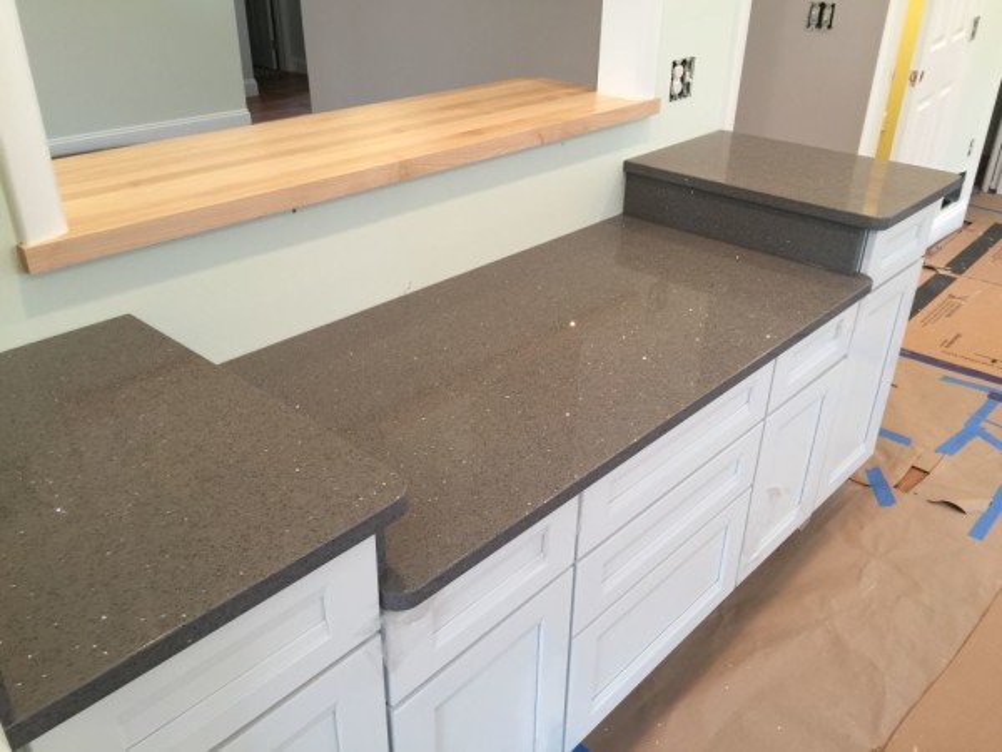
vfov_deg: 48.2
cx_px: 501
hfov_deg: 61.7
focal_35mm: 29
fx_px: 839
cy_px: 376
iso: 40
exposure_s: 1/15
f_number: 2.2
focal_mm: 4.15
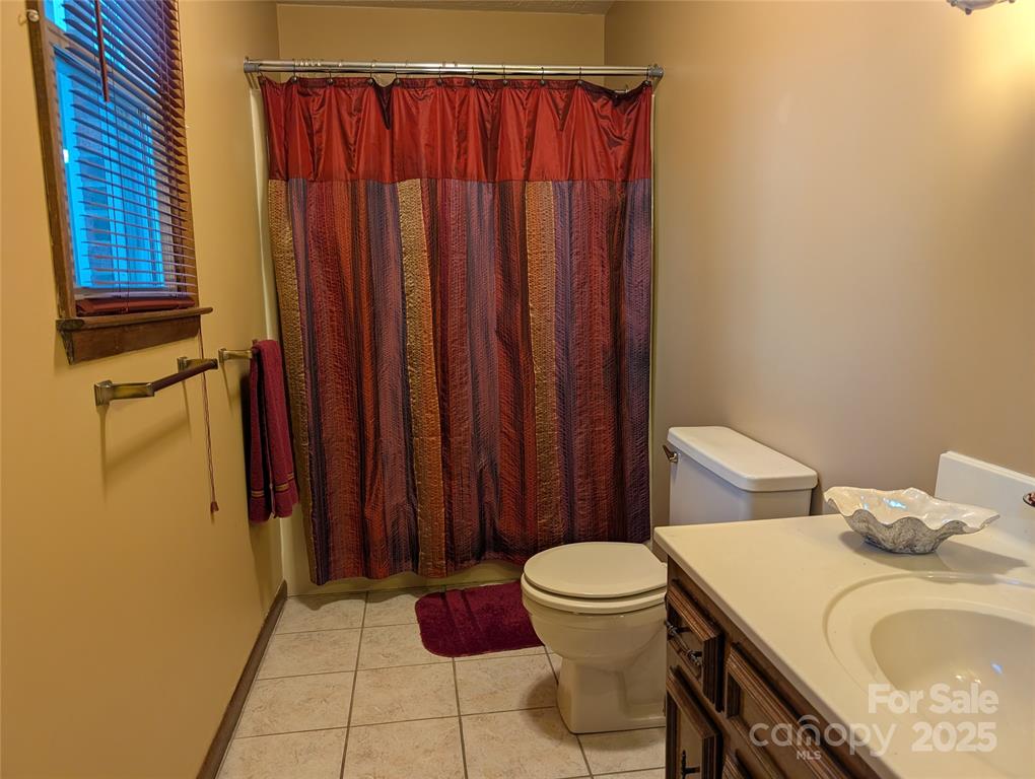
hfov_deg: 71.5
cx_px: 518
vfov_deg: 56.9
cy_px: 390
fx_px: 719
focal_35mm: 24
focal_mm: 6.9
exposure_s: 1/40
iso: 181
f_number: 1.68
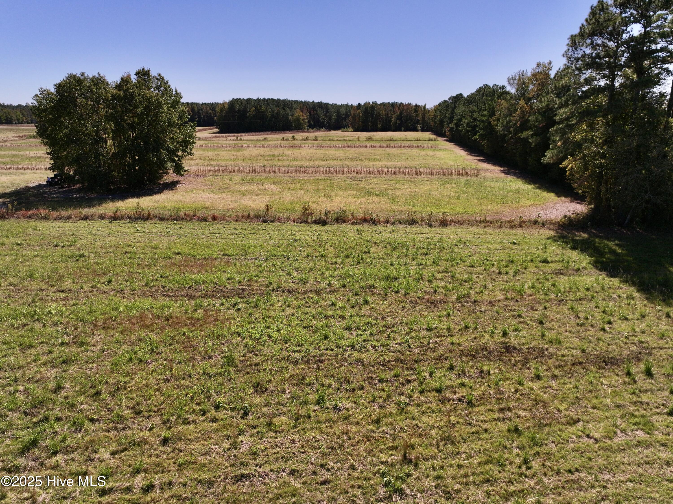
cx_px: 336
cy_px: 252
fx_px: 466
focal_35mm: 24
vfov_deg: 56.8
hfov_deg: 71.6
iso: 130
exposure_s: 1/240
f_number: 2.8
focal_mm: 12.29
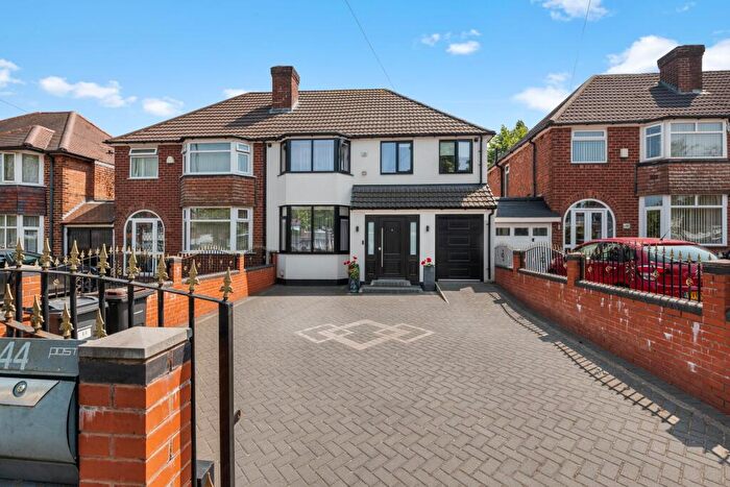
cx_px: 365
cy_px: 244
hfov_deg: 96.7
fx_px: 324
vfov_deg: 73.8
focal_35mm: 16
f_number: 10
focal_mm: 15
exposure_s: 1/800
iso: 400
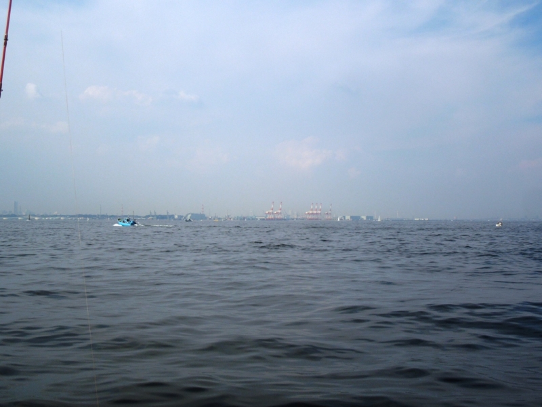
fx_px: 673
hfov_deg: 43.9
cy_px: 204
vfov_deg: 33.6
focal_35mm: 43
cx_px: 271
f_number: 7.8
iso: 100
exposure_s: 1/800
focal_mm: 7.8
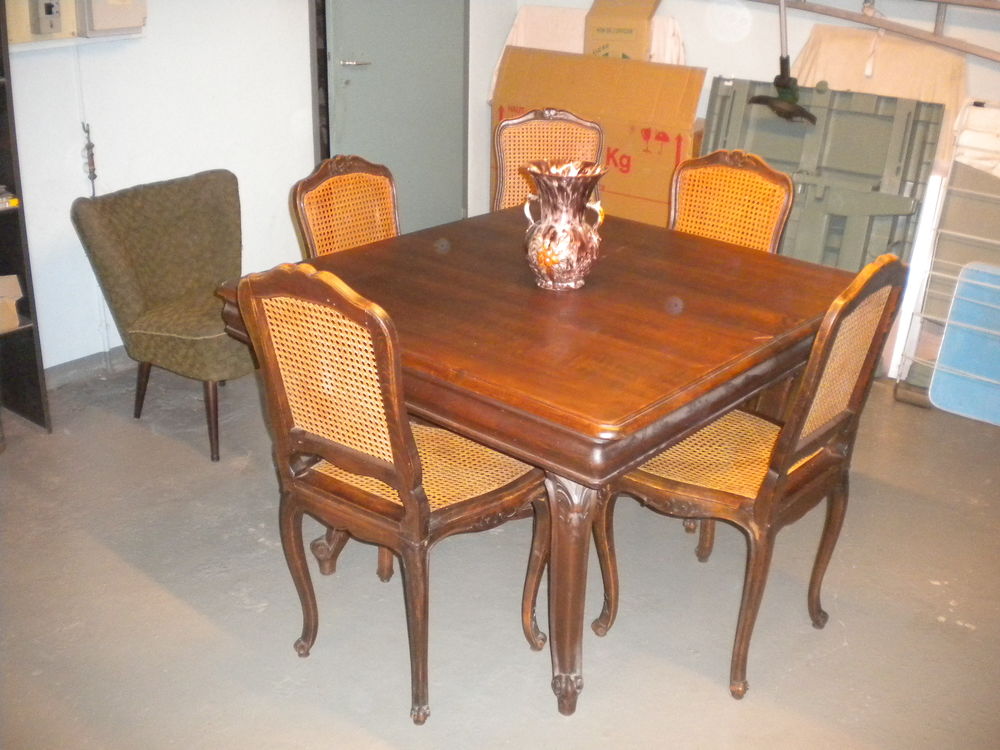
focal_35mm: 35
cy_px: 375
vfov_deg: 40.7
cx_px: 500
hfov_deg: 52.6
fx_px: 1011
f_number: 3.1
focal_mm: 6.3
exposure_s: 1/30
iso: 714
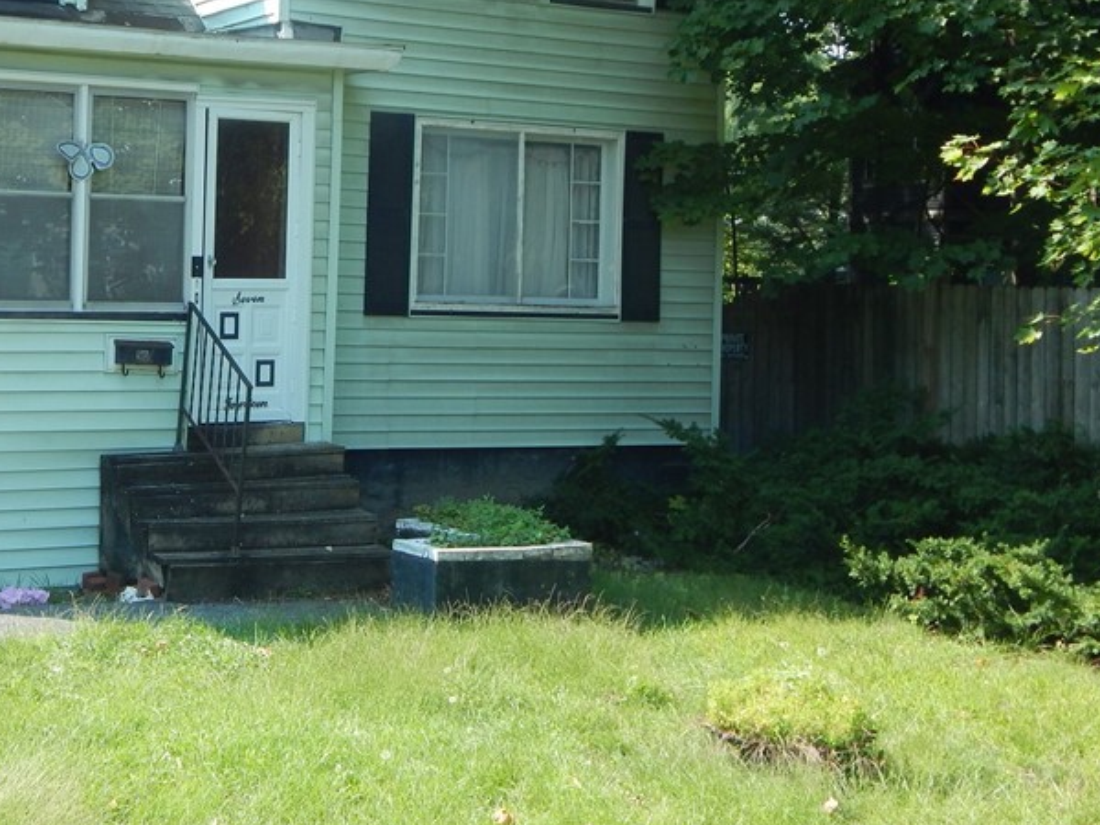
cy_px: 202
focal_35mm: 58
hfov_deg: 32.6
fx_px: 1843
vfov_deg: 24.9
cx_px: 271
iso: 125
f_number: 3.3
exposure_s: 1/400
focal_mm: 6.1
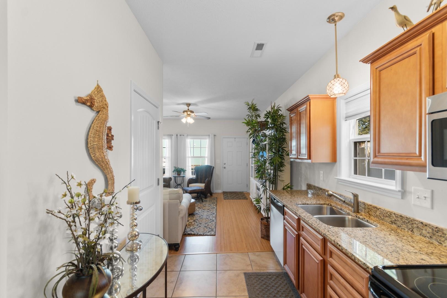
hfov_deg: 100.4
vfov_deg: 77.3
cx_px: 224
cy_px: 149
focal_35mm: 15
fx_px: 186
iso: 100
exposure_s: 1/2
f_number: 4.5
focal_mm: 10
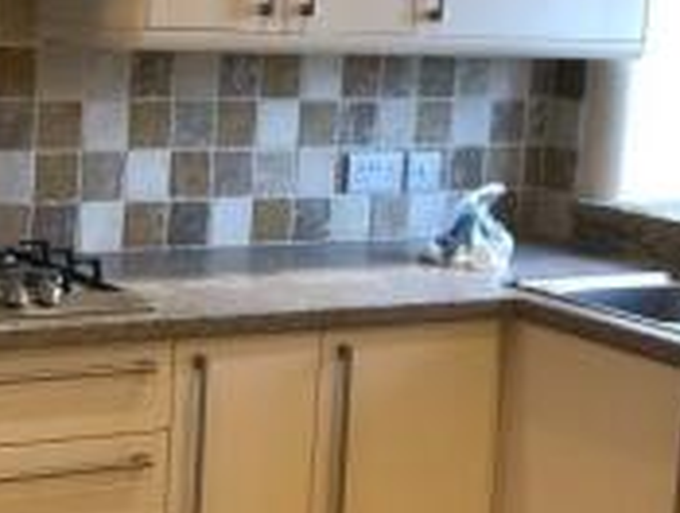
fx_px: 1831
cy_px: 223
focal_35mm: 93
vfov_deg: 15.9
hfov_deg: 20.7
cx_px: 95
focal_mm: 3.99
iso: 40
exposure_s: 1/20
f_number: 1.8
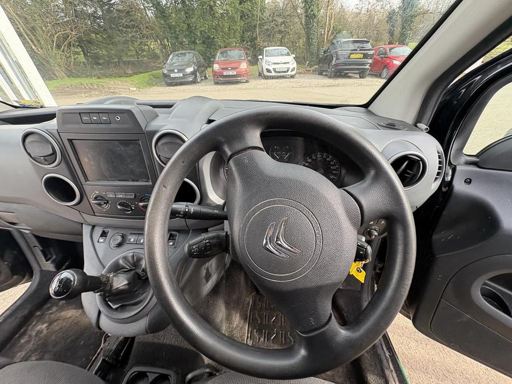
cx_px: 256
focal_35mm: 14
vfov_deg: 85.7
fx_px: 207
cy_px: 192
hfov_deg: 102.1
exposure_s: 1/99
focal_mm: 2.22
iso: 64
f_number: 2.2
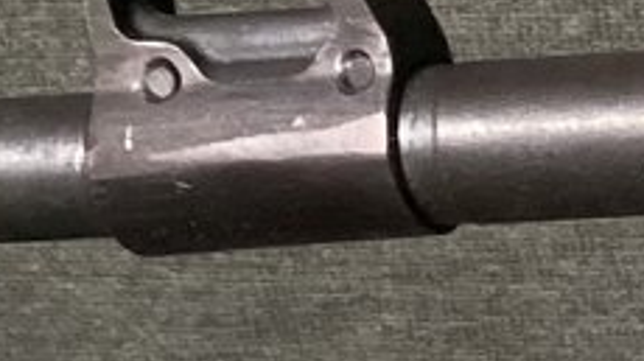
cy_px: 427
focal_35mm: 222
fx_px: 3788
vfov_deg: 5.4
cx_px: 1858
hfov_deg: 8.4
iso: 320
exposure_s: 1/50
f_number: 2.4
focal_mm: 3.3
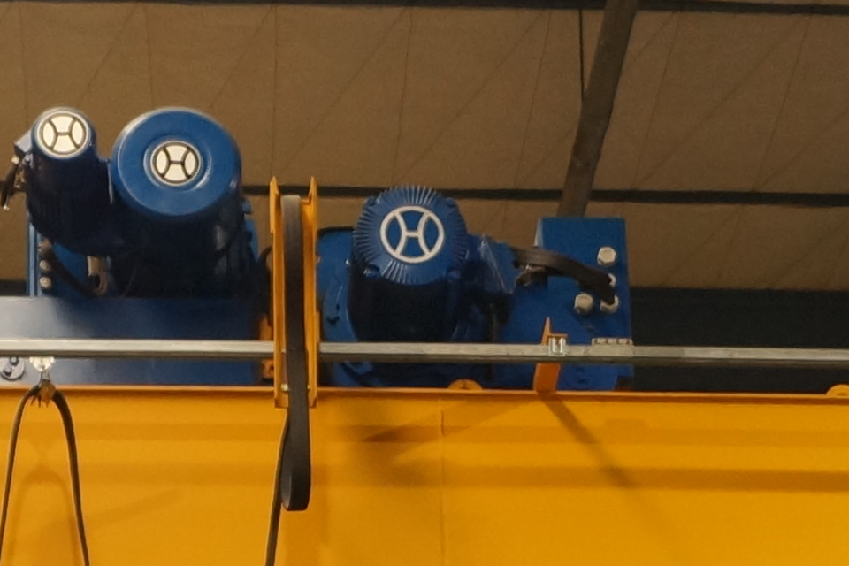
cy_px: 1399
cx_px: 463
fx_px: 3254
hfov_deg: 14.9
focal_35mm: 138
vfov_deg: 8.9
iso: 500
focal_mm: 18
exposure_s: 1/60
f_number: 4
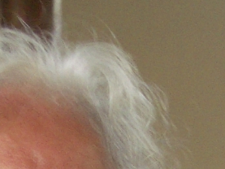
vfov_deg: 5.1
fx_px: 1840
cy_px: 359
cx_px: 236
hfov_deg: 7.0
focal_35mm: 283
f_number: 3.1
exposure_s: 1/60
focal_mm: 8.2
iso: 100
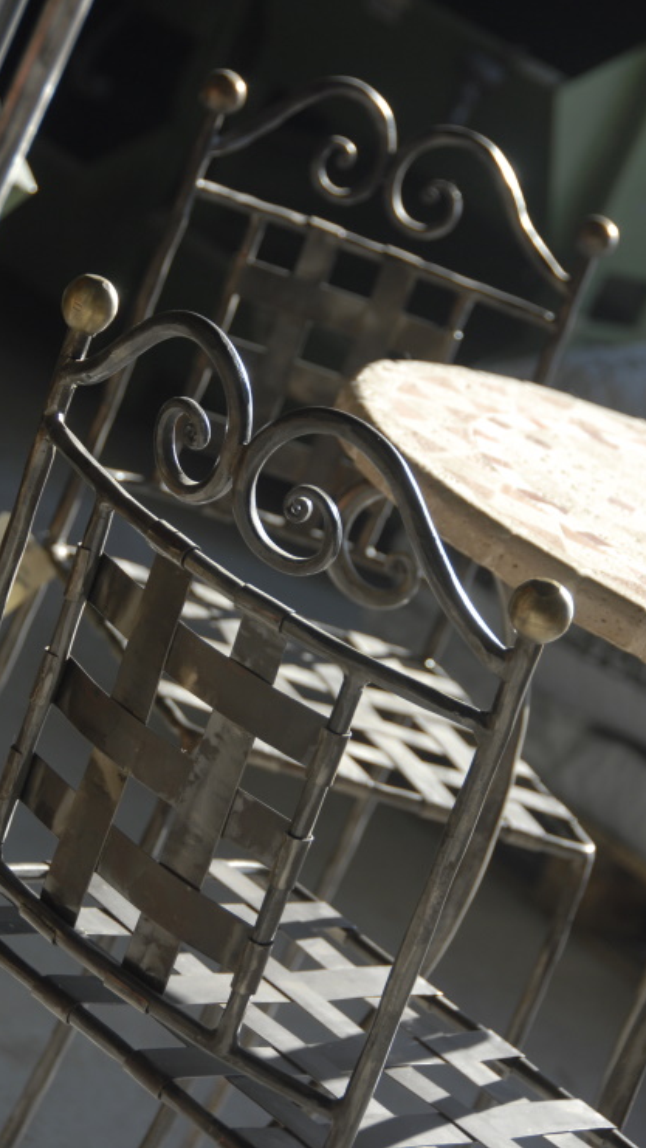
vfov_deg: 16.5
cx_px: 297
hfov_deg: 9.3
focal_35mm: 130
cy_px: 576
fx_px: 3957
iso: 250
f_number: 5
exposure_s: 1/320
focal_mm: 82
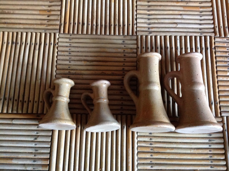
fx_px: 231
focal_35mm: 35
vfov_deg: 40.6
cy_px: 86
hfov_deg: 52.7
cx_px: 114
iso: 400
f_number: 2.4
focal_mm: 4.28
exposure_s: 1/15
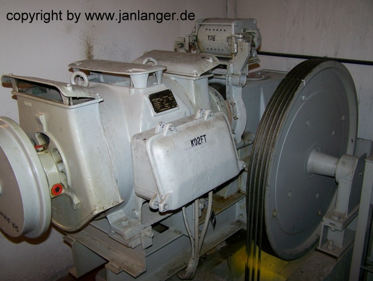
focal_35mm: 38
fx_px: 410
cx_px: 186
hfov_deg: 48.9
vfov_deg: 37.8
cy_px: 140
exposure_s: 1/60
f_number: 2.8
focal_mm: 6.3
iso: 100
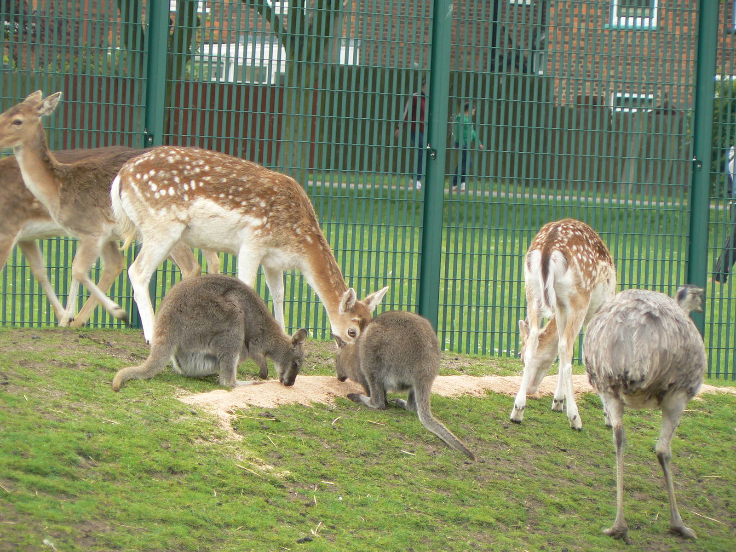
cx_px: 368
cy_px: 276
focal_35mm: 315
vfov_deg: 4.7
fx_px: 6697
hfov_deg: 6.3
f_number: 4.5
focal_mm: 52.5
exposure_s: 1/125
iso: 80
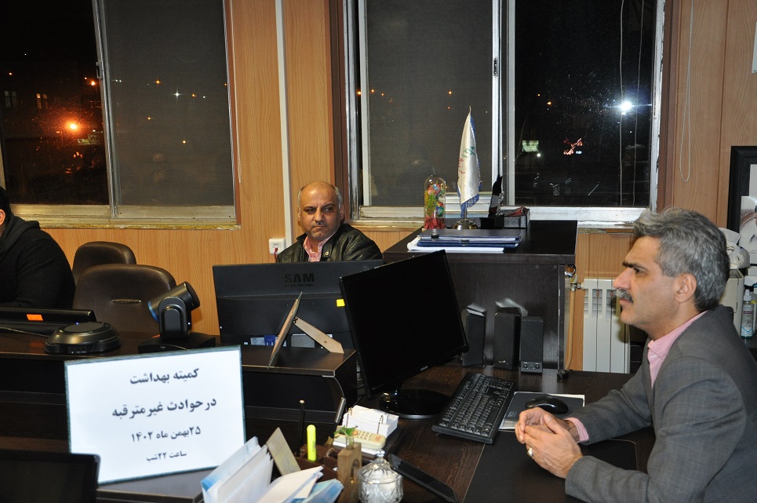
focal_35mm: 39
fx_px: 819
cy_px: 252
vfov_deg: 34.1
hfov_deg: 49.6
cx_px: 378
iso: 800
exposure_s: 1/60
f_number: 4
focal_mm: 26
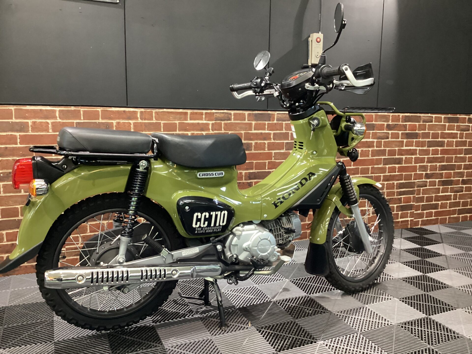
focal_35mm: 31
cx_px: 236
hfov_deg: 58.4
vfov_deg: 45.4
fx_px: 423
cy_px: 177
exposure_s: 1/40
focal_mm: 3.3
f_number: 2.4
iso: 400
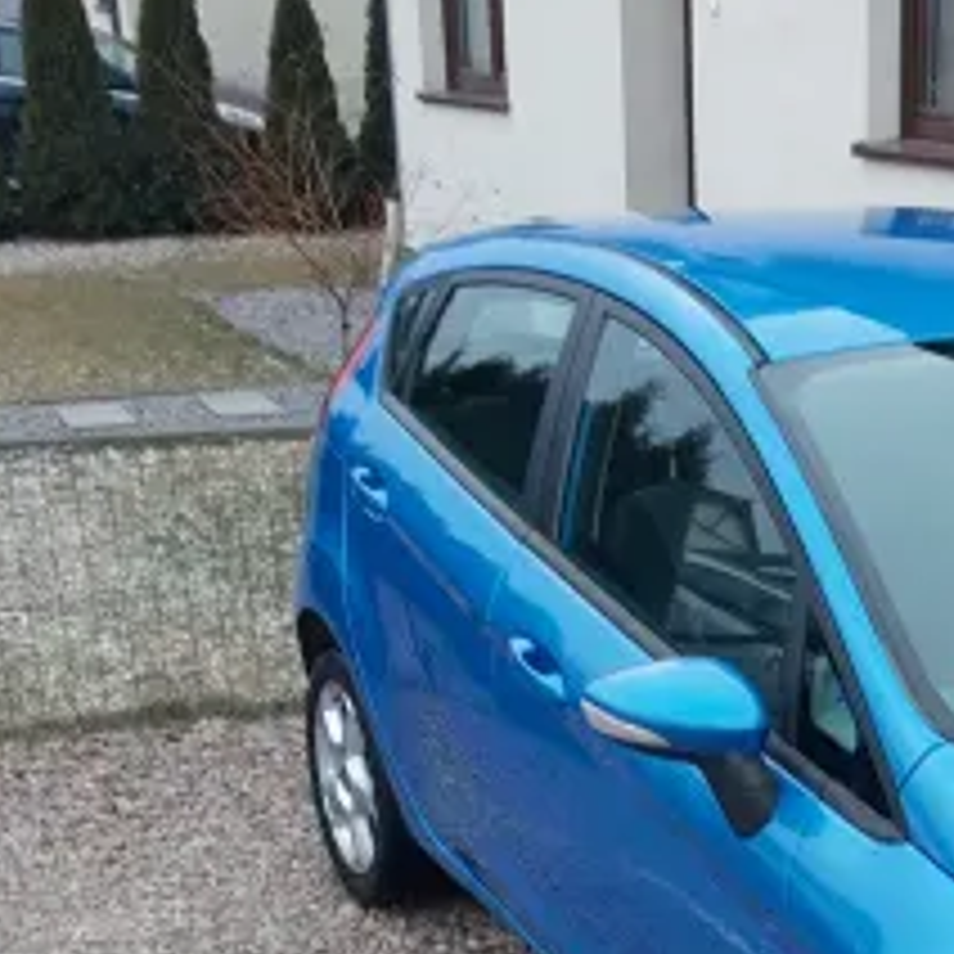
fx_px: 2494
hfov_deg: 21.0
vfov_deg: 20.7
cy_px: 1017
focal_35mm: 80
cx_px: 940
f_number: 1.8
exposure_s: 1/50
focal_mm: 4.6
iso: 20
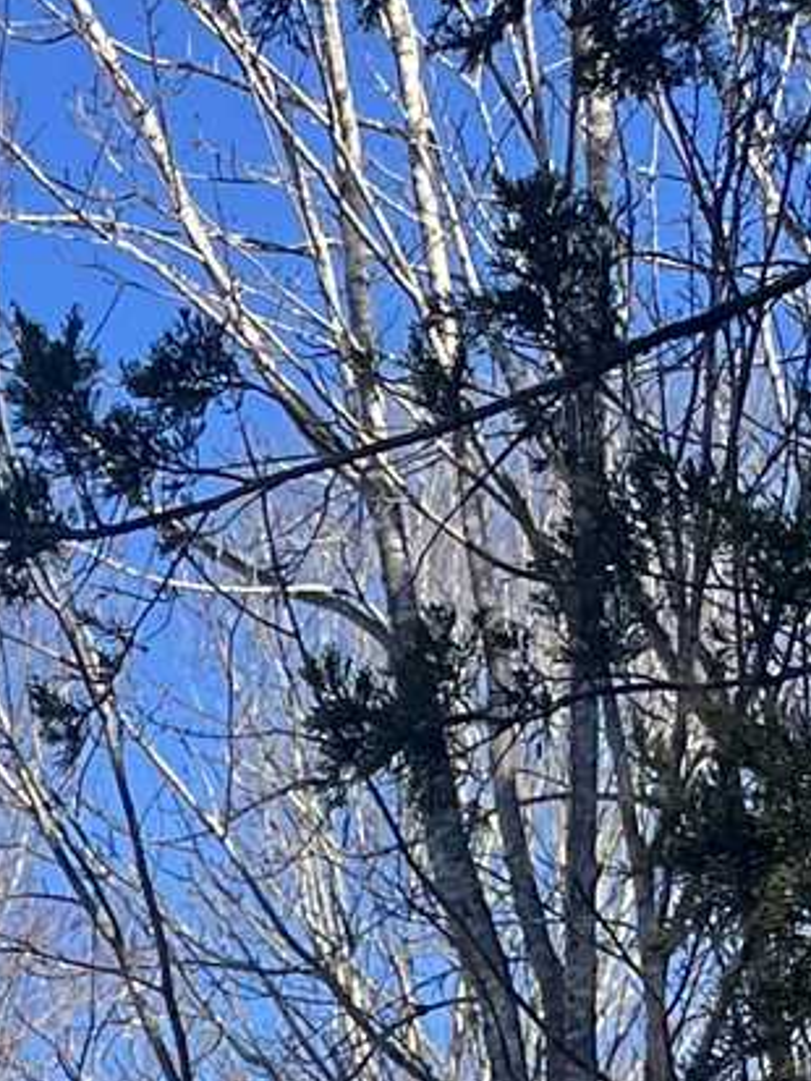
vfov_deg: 10.8
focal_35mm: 145
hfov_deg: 9.2
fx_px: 4527
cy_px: 2861
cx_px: -1099
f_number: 1.6
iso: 50
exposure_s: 1/1580
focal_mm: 5.1
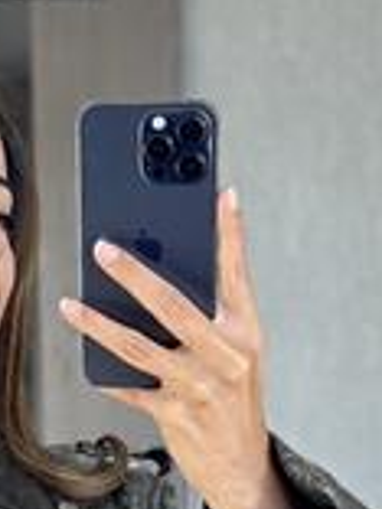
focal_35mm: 156
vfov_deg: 12.2
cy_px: 705
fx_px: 2295
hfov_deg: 9.4
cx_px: -62
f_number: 1.78
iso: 125
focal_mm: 6.86
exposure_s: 1/102
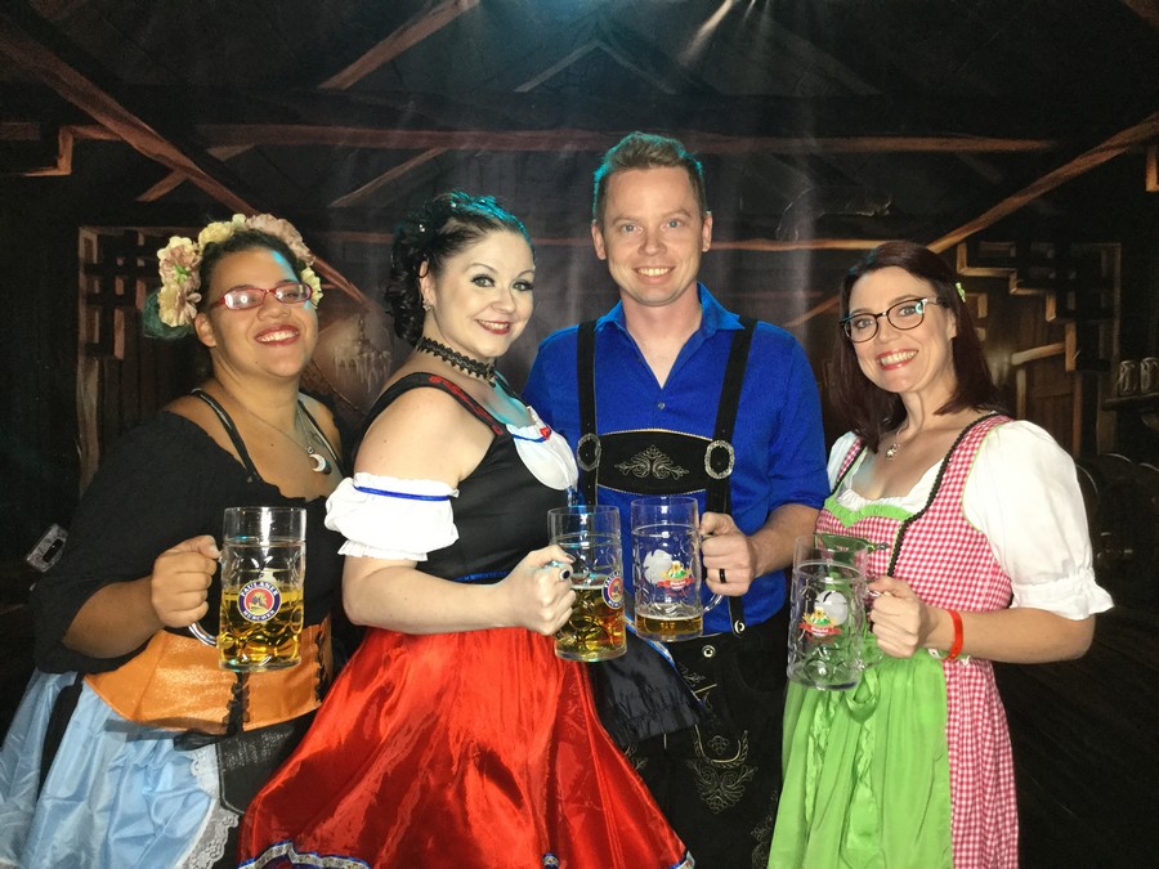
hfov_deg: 58.4
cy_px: 434
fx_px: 1038
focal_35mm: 31
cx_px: 580
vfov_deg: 45.4
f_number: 2.4
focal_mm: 3.3
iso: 100
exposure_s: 1/30
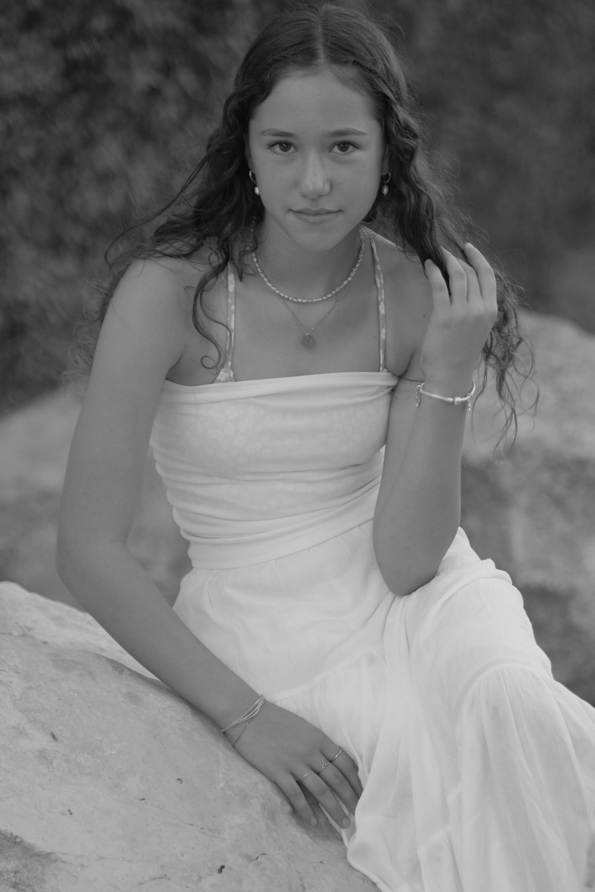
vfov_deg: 9.7
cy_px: 571
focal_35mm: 213
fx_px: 5280
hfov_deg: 6.5
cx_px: 331
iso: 500
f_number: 2.8
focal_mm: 106
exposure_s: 1/160
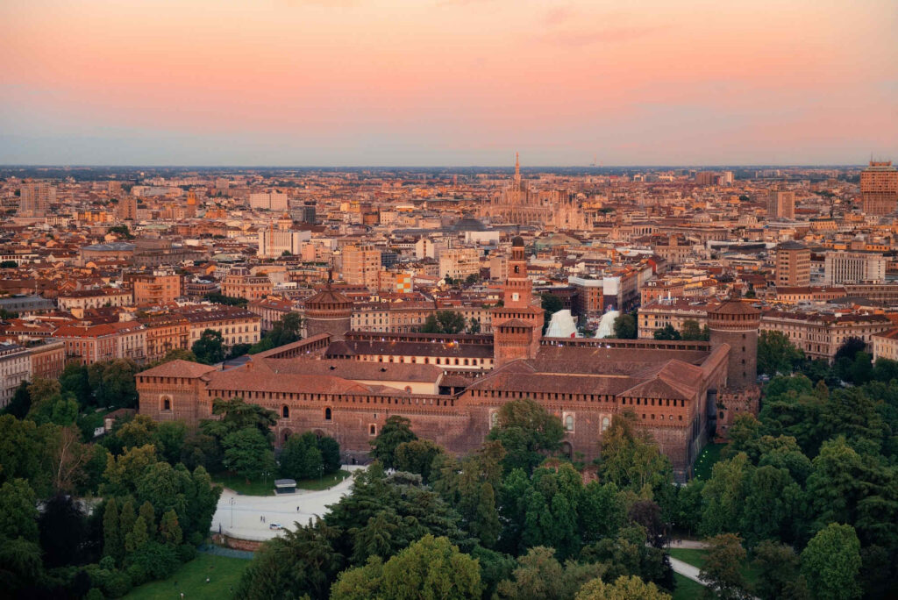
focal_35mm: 62
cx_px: 449
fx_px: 1547
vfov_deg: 21.9
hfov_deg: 32.4
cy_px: 300
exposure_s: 1/60
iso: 450
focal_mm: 62
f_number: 3.5
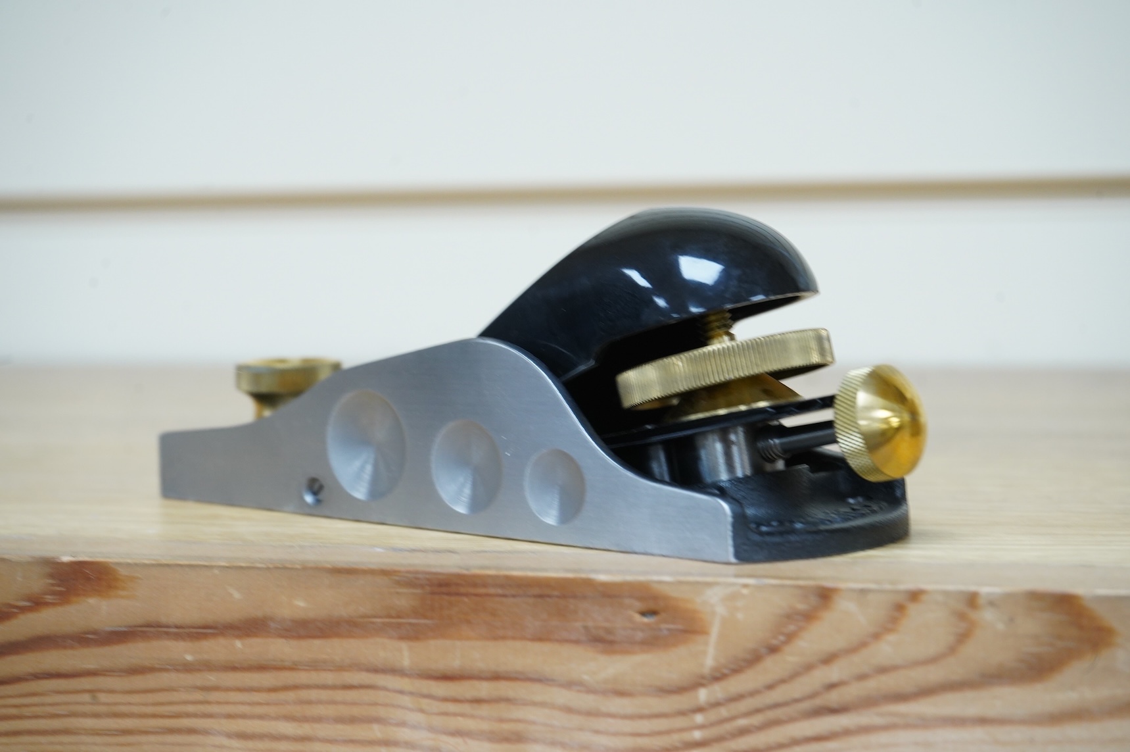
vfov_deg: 19.4
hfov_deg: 28.9
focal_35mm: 70
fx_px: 2195
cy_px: 376
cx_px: 565
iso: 2500
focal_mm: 70
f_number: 9
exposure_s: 1/80
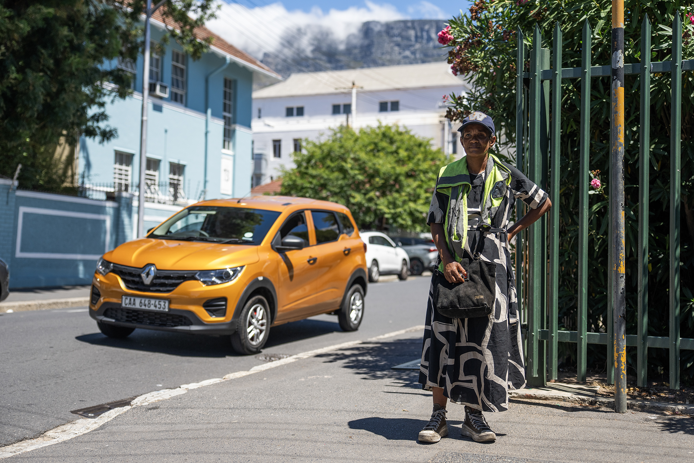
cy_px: 232
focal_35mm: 38
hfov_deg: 50.7
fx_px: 732
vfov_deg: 35.0
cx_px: 347
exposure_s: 1/4000
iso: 200
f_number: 2
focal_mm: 38
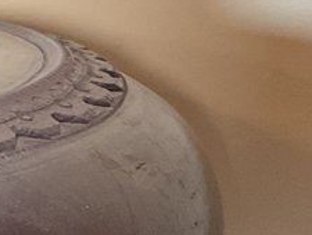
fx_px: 1759
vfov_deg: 7.6
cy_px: 293
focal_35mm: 195
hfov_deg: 9.7
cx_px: -235
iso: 80
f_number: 1.8
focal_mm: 3
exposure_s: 1/60
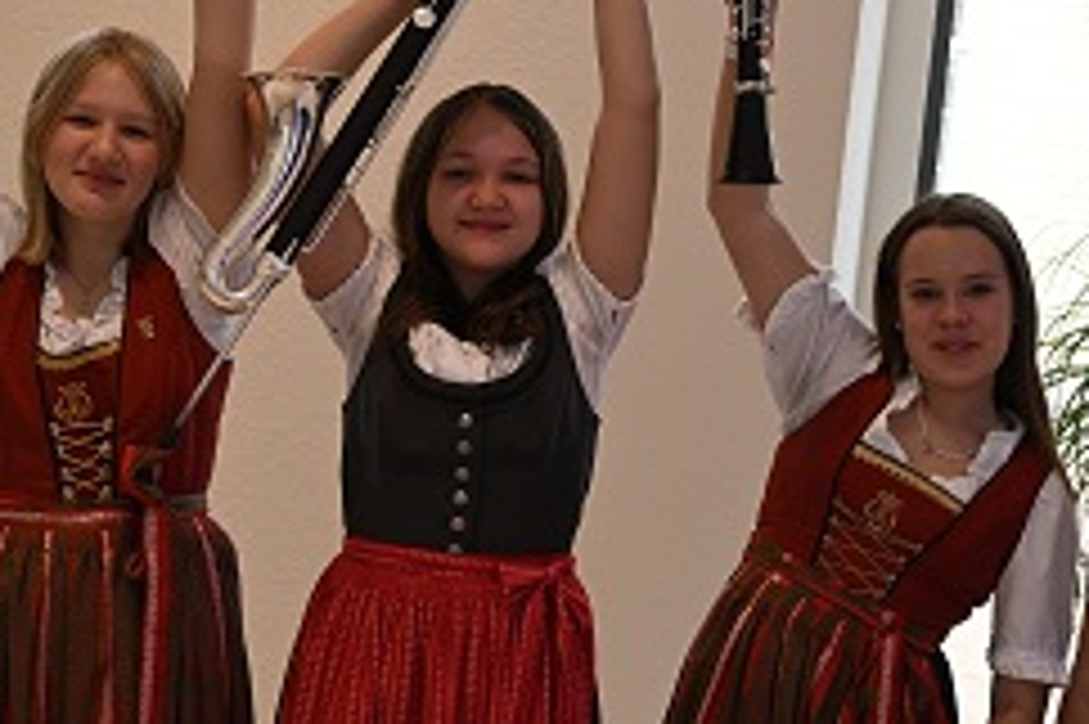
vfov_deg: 15.8
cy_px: 335
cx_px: 718
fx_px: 2607
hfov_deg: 23.5
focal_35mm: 86
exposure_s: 1/40
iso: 450
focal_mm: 34.5
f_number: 4
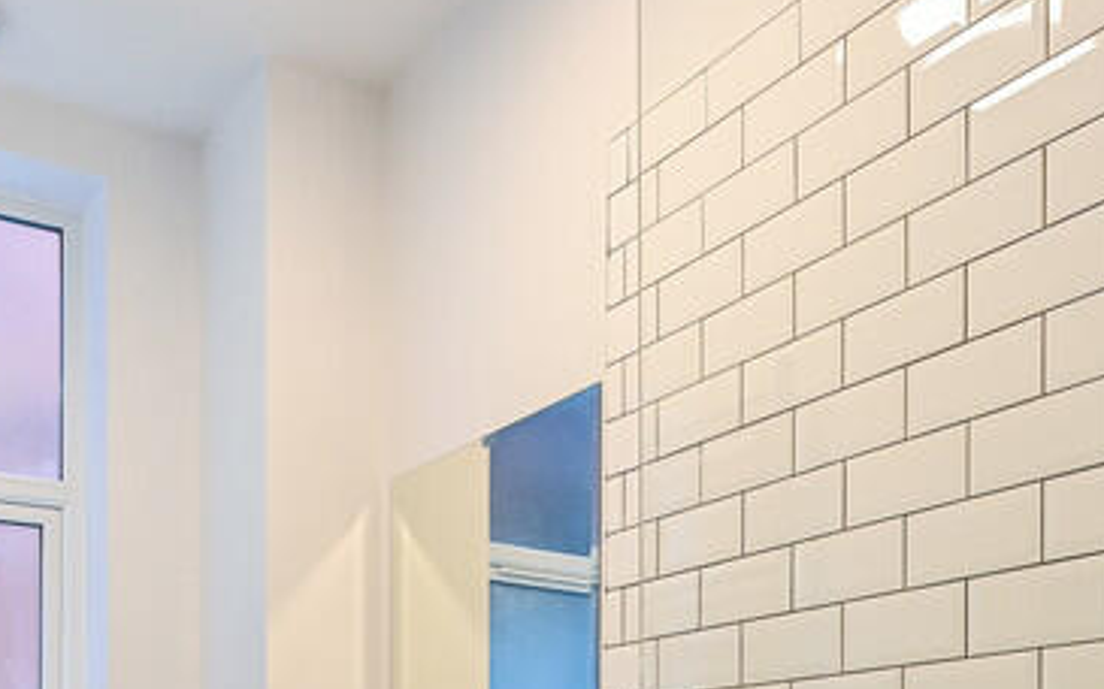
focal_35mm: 40
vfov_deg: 28.5
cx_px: 442
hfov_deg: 49.0
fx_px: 1203
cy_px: 793
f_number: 9
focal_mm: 14
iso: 400
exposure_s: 1/8
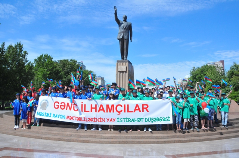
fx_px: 179
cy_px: 79
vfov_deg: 47.8
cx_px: 120
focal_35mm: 27
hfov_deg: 67.4
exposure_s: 1/800
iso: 1250
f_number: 14
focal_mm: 18
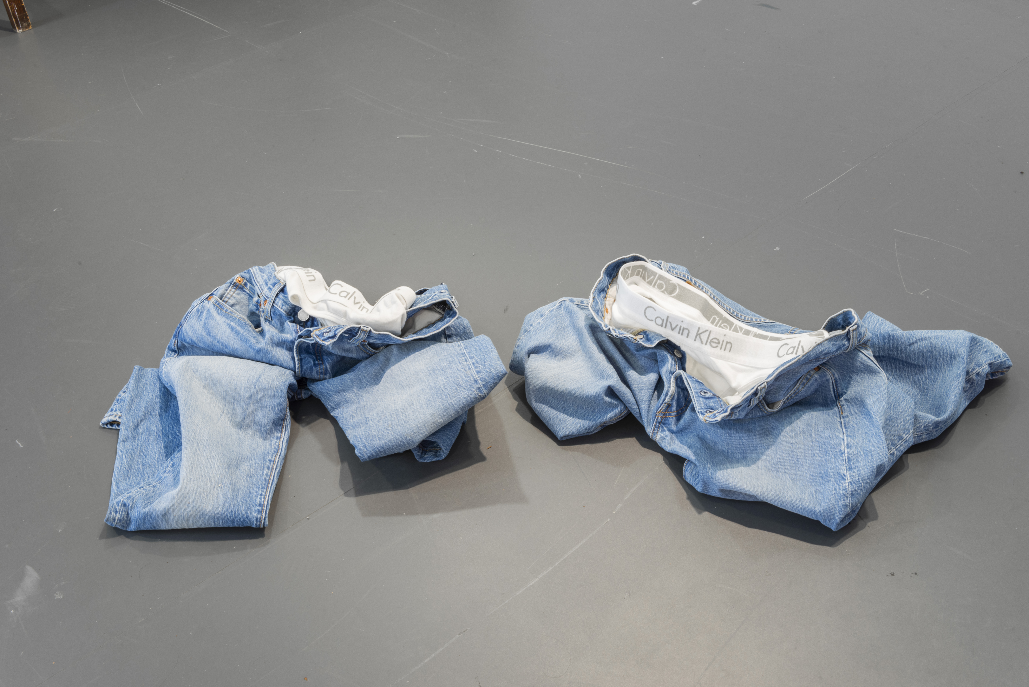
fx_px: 1144
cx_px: 514
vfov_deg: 33.4
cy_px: 344
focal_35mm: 40
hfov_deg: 48.4
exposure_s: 5
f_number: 16
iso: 100
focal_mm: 40
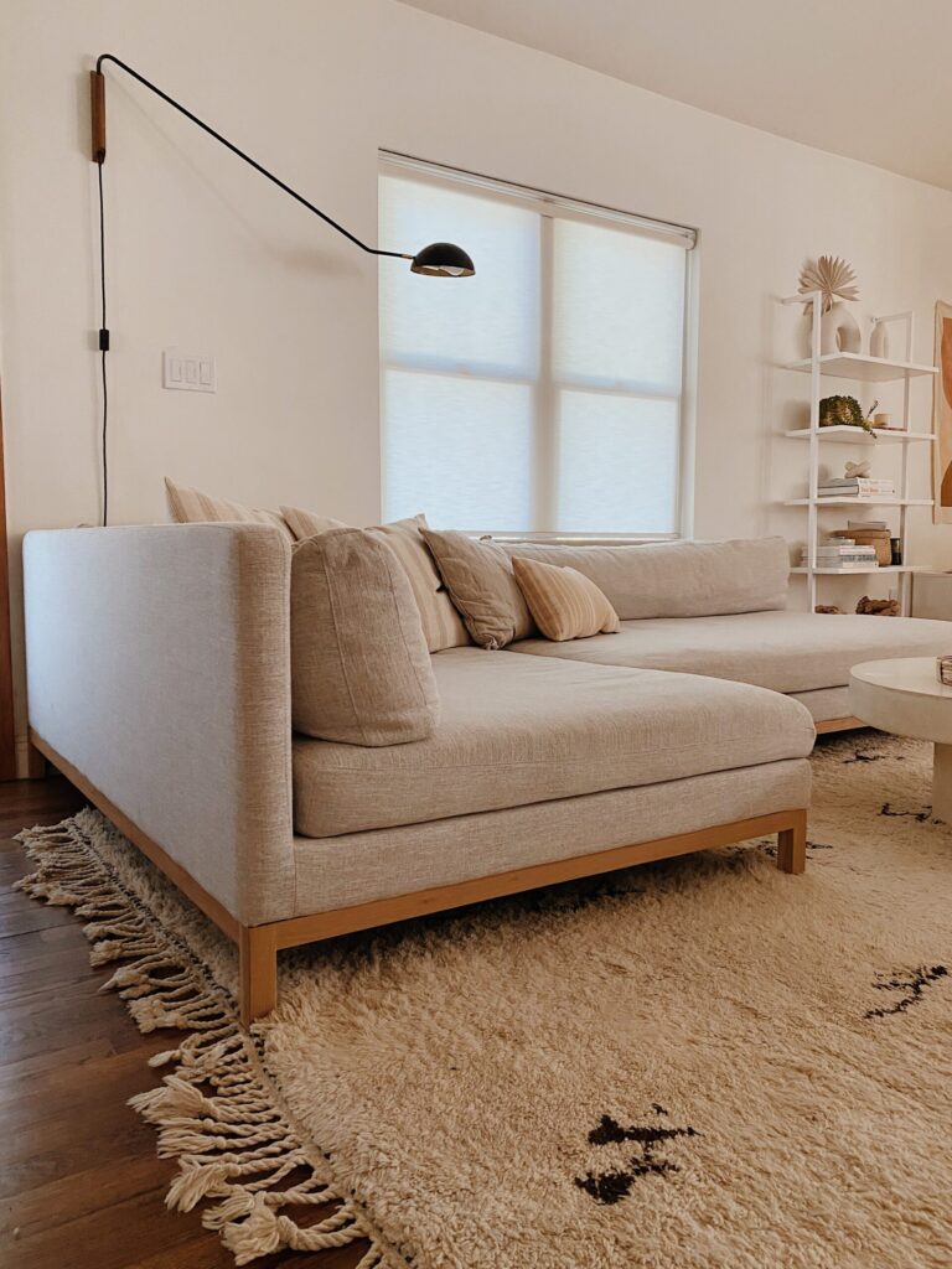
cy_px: 634
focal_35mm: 26
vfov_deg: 67.3
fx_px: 953
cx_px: 476
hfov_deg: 53.1
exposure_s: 1/60
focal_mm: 4.25
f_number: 1.8
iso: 320
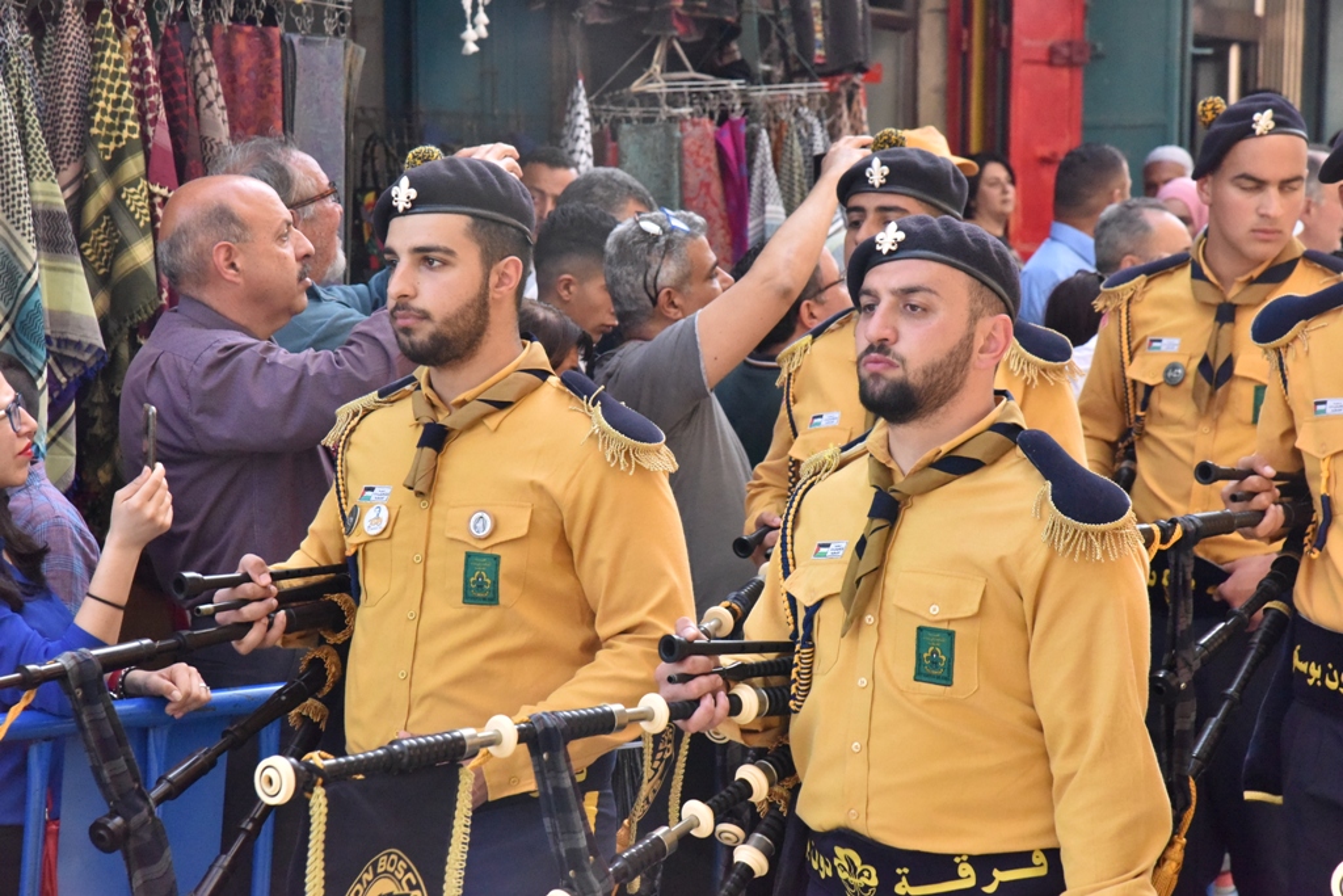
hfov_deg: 19.5
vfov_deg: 13.0
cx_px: 672
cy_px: 448
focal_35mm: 105
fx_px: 3917
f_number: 10
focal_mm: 105
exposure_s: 1/1600
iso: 6400
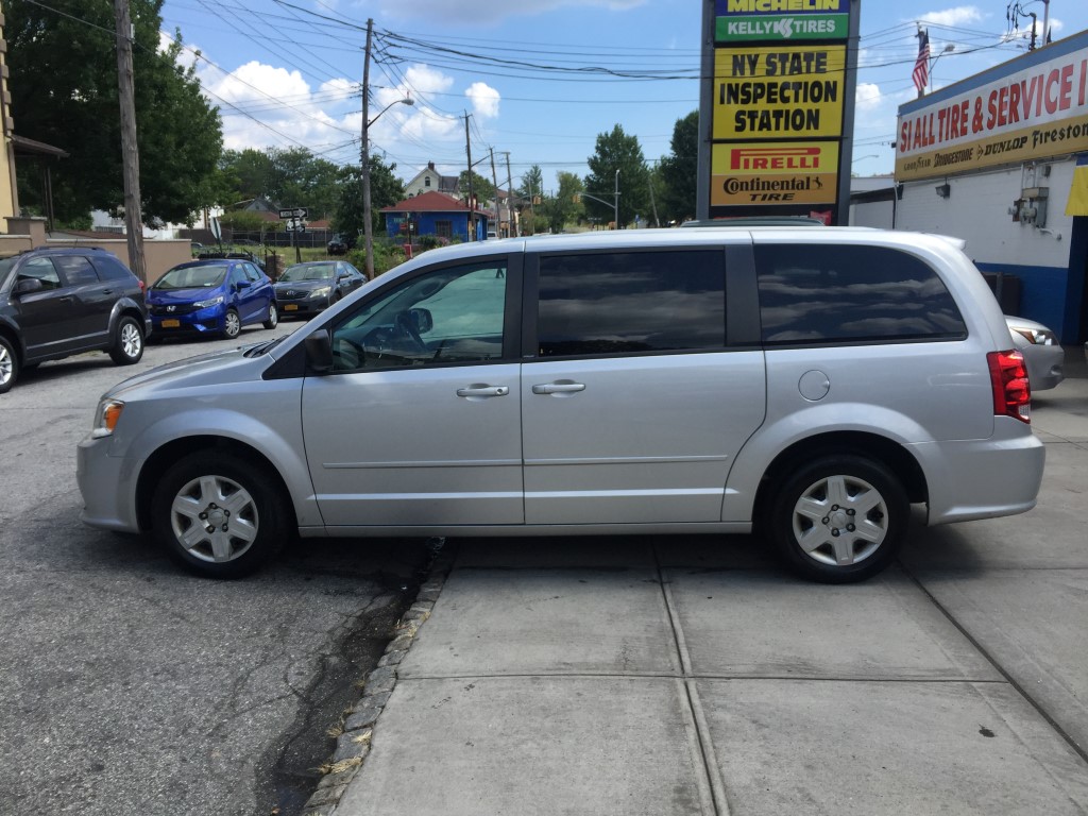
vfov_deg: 48.2
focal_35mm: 29
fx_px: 911
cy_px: 408
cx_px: 544
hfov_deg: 61.7
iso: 32
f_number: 2.2
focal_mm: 4.15
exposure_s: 1/1364
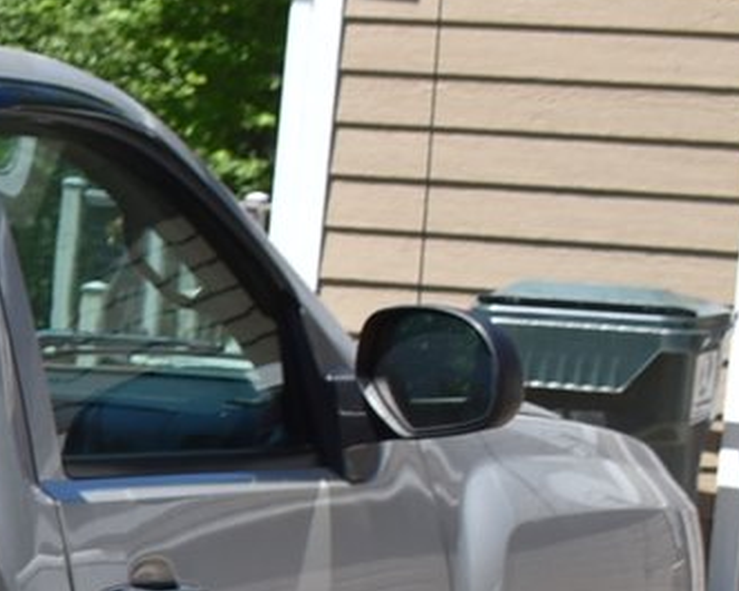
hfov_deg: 9.2
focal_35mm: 188
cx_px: -1049
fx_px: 4113
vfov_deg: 8.1
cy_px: 844
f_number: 8
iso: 140
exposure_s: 1/250
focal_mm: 26
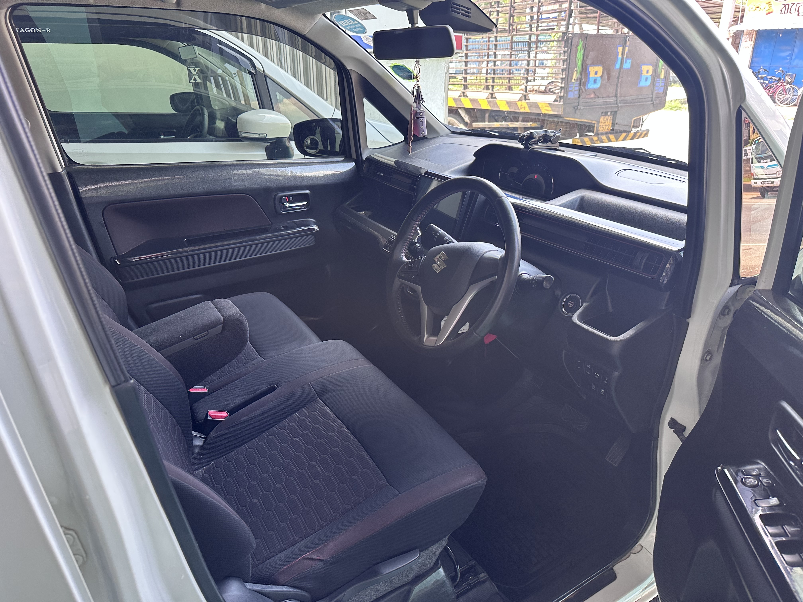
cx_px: 402
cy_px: 301
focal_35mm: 24
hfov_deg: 71.6
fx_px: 557
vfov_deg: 56.8
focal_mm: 6.86
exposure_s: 1/121
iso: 160
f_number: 1.78
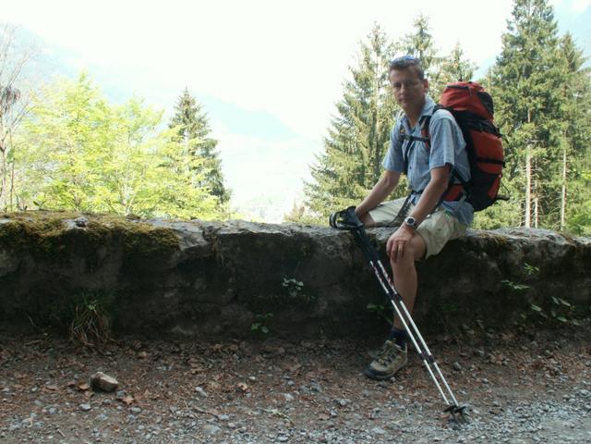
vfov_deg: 40.7
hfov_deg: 52.6
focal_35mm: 35
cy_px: 222
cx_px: 296
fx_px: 598
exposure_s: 1/25
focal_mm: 5.86
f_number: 7.1
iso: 50
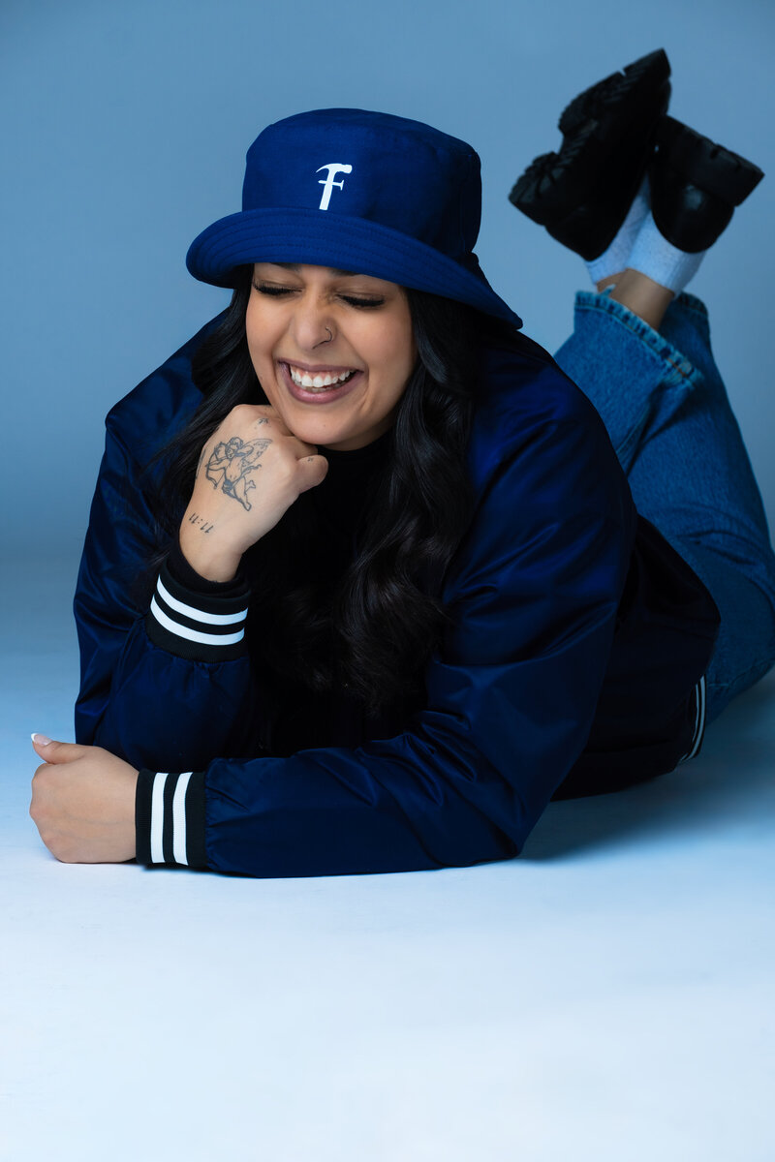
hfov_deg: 11.3
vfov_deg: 16.9
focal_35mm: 121
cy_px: 581
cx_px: 388
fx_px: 3907
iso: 160
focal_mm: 80.4
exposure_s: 1/160
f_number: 6.4
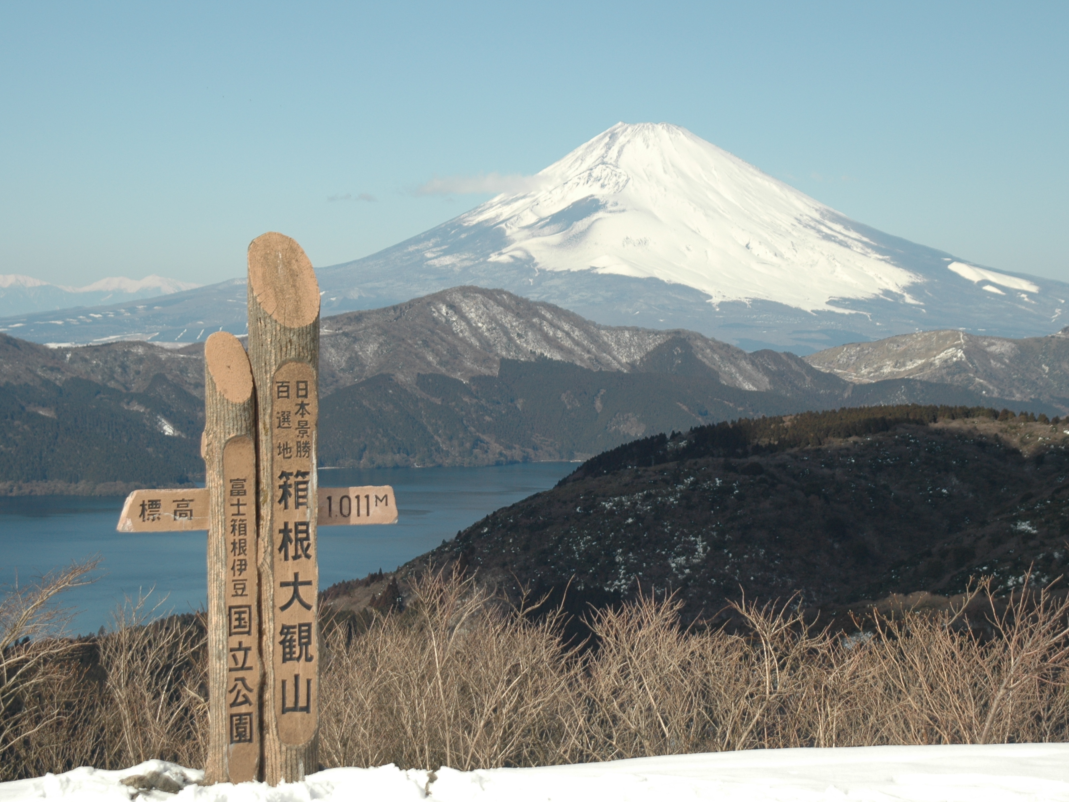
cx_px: 586
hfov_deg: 21.9
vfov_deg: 16.5
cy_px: 401
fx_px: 2765
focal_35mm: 90
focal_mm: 55
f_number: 8
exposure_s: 1/250
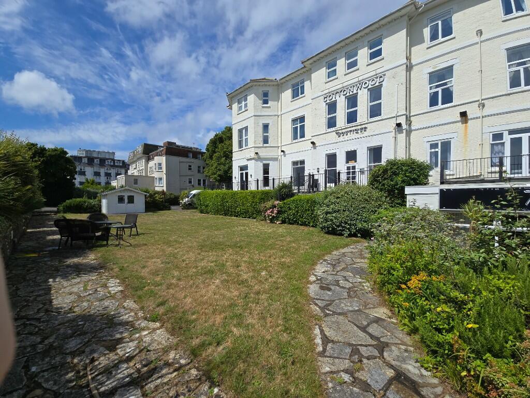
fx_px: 199
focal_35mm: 13
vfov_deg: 89.9
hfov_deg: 106.2
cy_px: 199
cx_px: 265
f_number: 2.2
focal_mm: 2.2
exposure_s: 1/4032
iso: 50
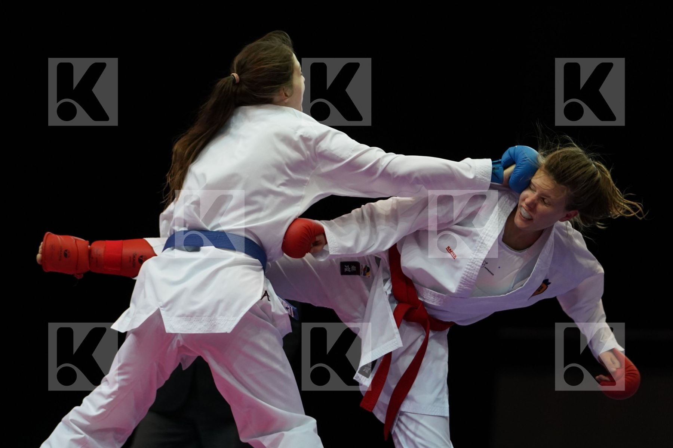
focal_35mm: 180
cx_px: 336
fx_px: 3365
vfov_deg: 7.6
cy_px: 224
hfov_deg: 11.4
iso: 2000
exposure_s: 1/1000
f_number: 2.8
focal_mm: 120
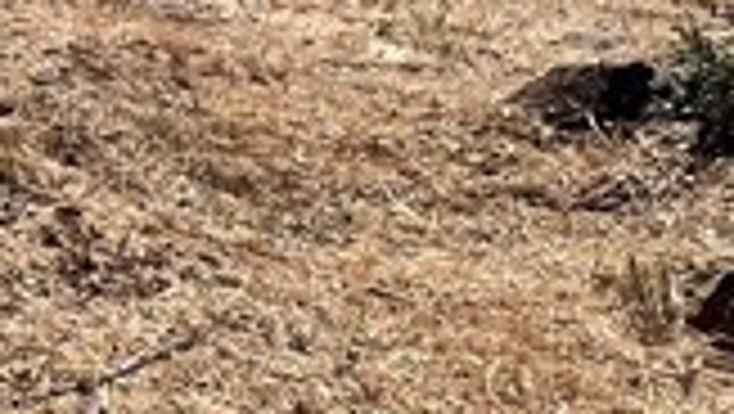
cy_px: -94
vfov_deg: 13.2
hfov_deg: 16.0
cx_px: -887
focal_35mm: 89
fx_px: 1734
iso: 32
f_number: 1.8
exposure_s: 1/1845
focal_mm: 1.57
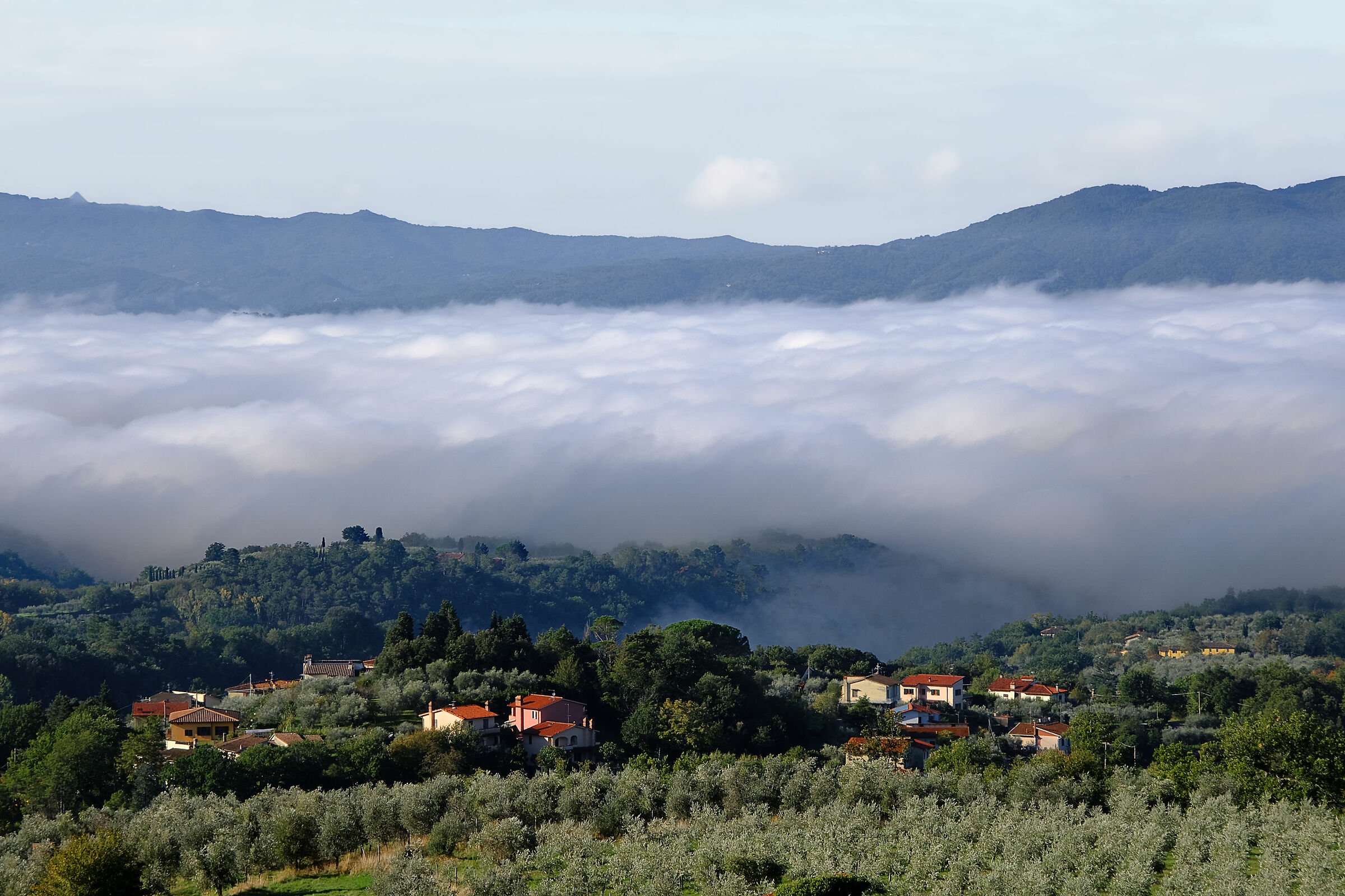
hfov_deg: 18.9
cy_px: 448
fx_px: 4035
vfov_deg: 12.7
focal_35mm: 108
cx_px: 672
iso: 160
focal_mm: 72.1
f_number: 9
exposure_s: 1/250
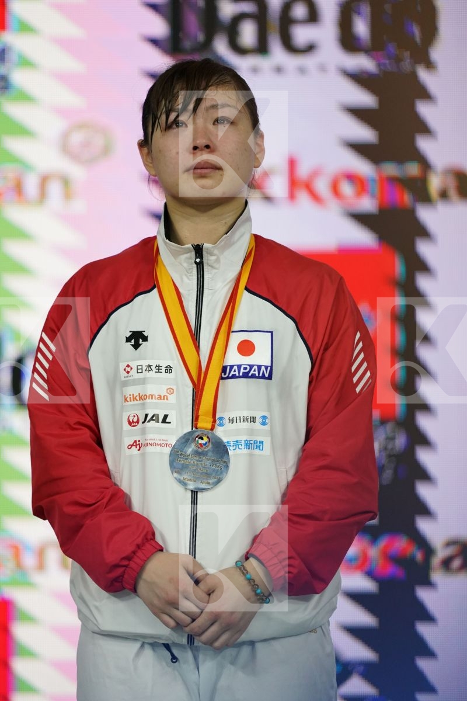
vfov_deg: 5.2
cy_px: 350
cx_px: 234
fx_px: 7783
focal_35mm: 400
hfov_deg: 3.4
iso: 3200
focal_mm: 400
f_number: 2.8
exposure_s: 1/500
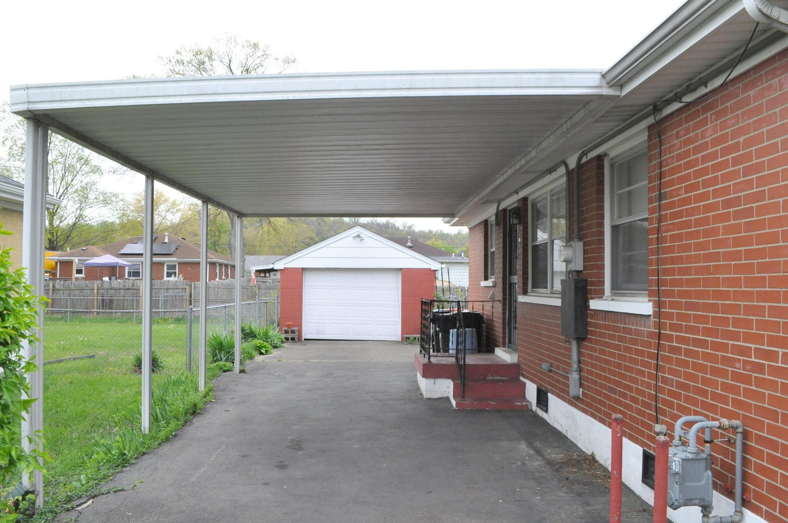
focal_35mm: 27
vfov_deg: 47.8
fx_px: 590
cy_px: 262
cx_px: 394
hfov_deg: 67.4
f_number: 13
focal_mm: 18
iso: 1600
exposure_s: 1/640
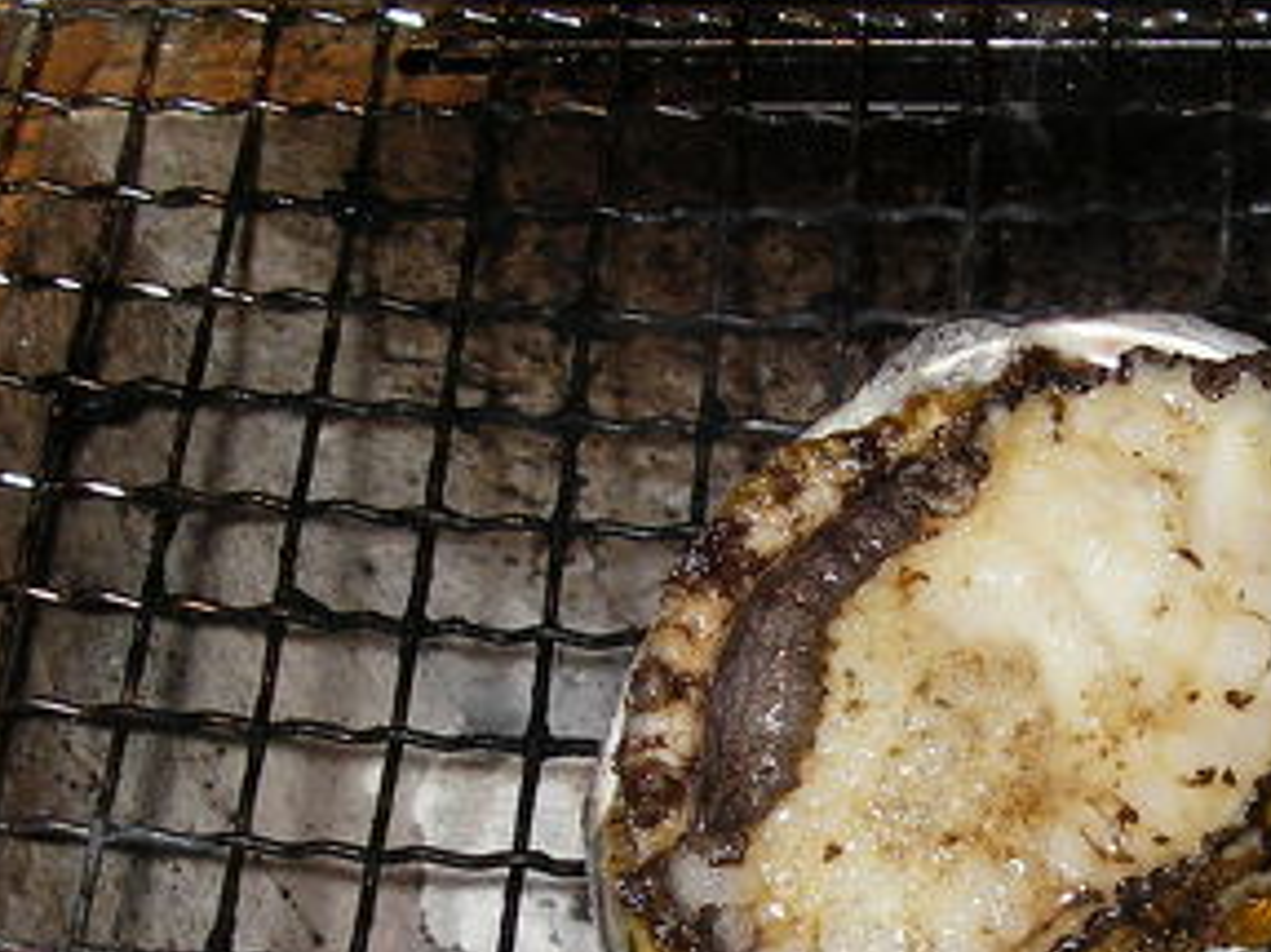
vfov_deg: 16.9
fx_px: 3156
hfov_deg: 22.5
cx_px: 996
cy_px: 875
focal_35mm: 86
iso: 100
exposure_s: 1/30
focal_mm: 6.3
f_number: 3.3
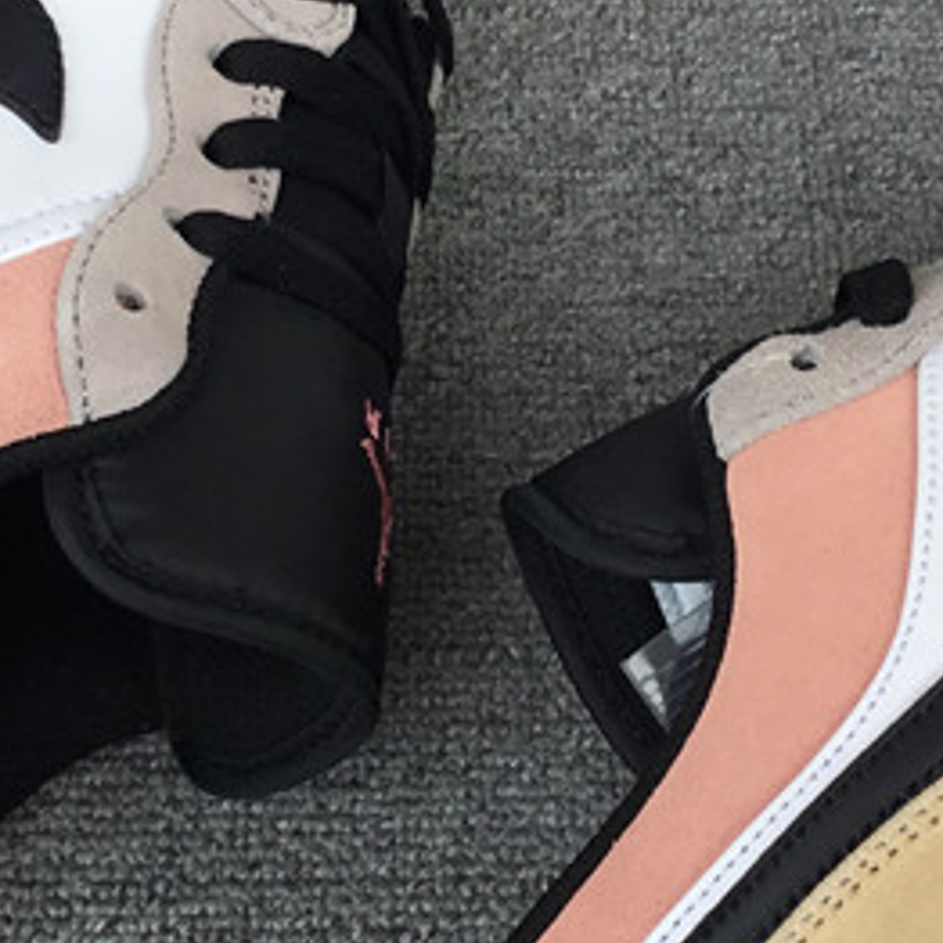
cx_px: 536
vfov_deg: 18.4
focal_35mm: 94
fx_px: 2897
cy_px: 301
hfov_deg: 18.5
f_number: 2.4
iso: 25
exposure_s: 1/431
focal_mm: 3.3
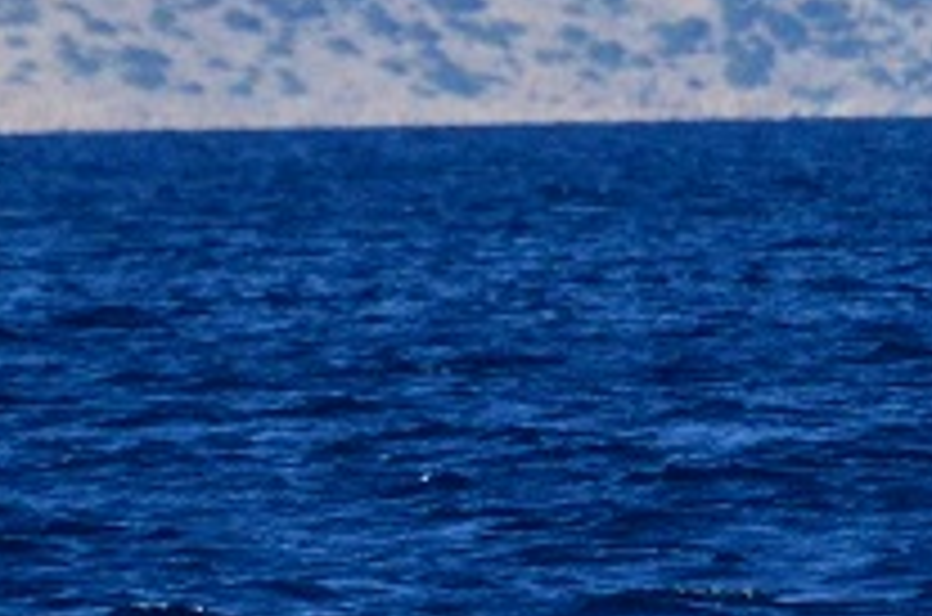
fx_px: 50651
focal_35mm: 1961
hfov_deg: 1.1
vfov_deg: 0.7
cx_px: 833
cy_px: -261
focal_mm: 270
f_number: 5.6
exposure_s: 1/8000
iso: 1400
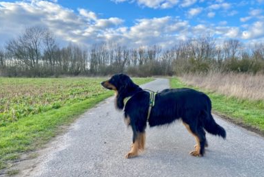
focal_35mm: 28
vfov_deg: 46.4
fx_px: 205
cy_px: 97
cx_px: 133
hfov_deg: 65.4
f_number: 1.8
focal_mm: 4.25
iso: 32
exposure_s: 1/871
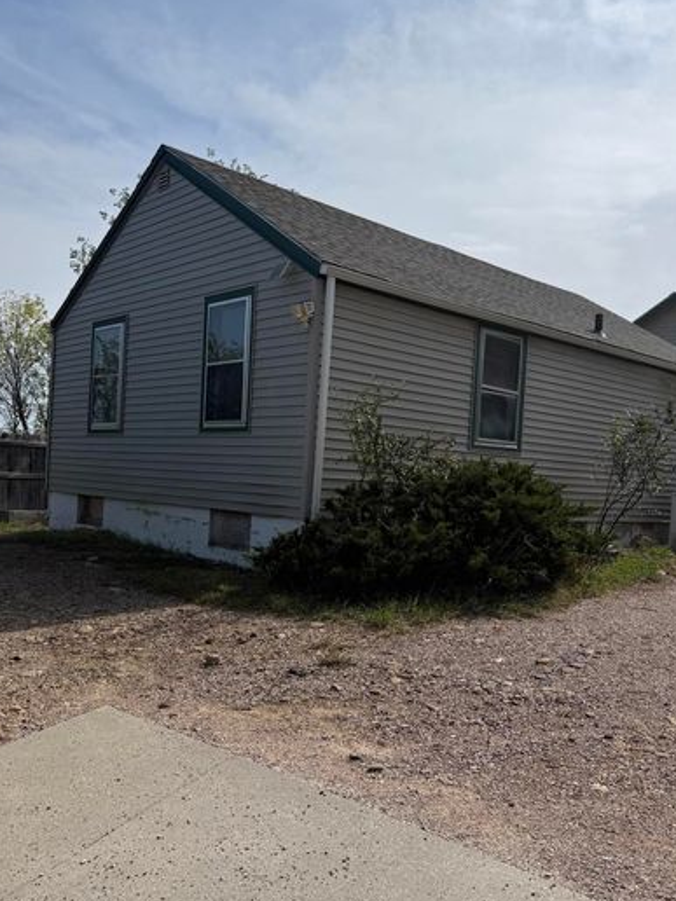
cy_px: 488
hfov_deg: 45.3
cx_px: 381
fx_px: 807
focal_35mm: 31
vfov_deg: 58.3
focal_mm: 6.76
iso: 80
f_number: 1.78
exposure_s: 1/9091
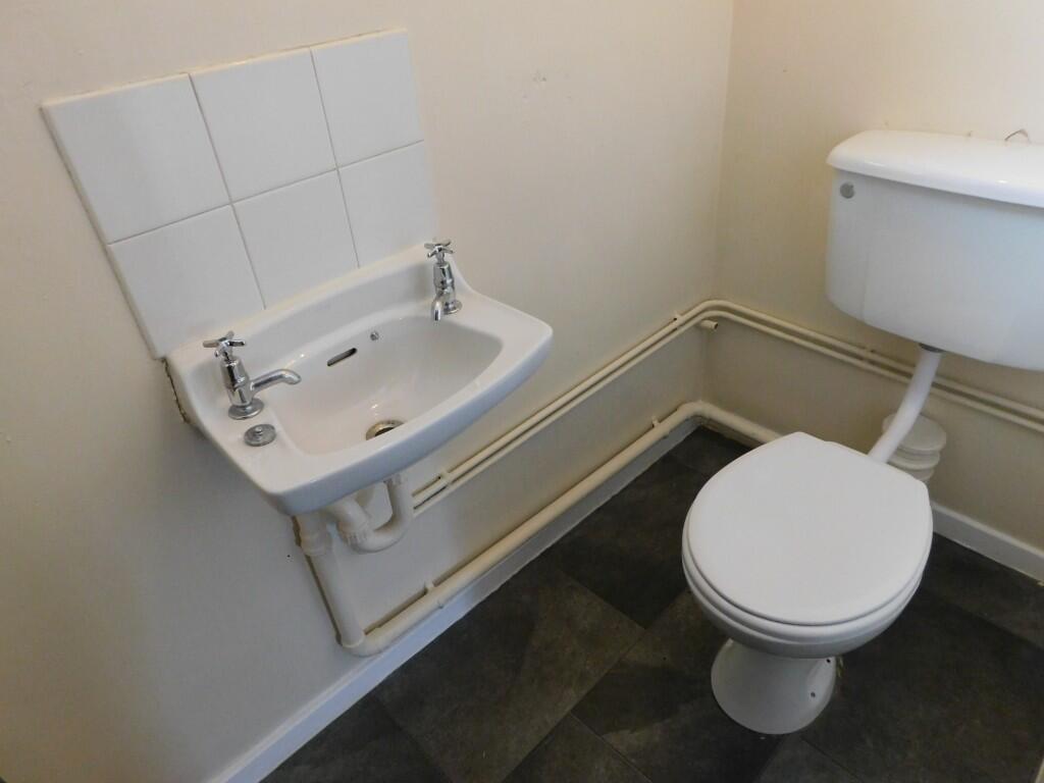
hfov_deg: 73.9
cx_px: 522
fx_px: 694
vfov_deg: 58.9
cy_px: 392
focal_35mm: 23
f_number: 3
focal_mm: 4
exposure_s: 1/25
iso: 400
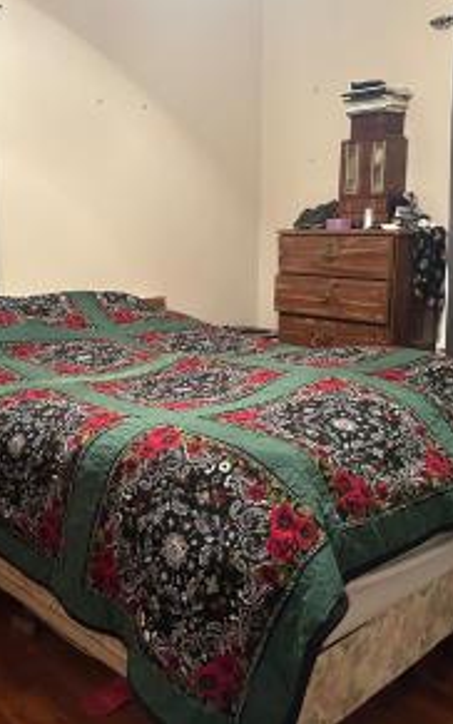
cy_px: 353
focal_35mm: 35
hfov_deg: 36.1
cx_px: 167
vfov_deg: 55.3
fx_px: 691
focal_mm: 6.86
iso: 800
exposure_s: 1/40
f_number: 1.78
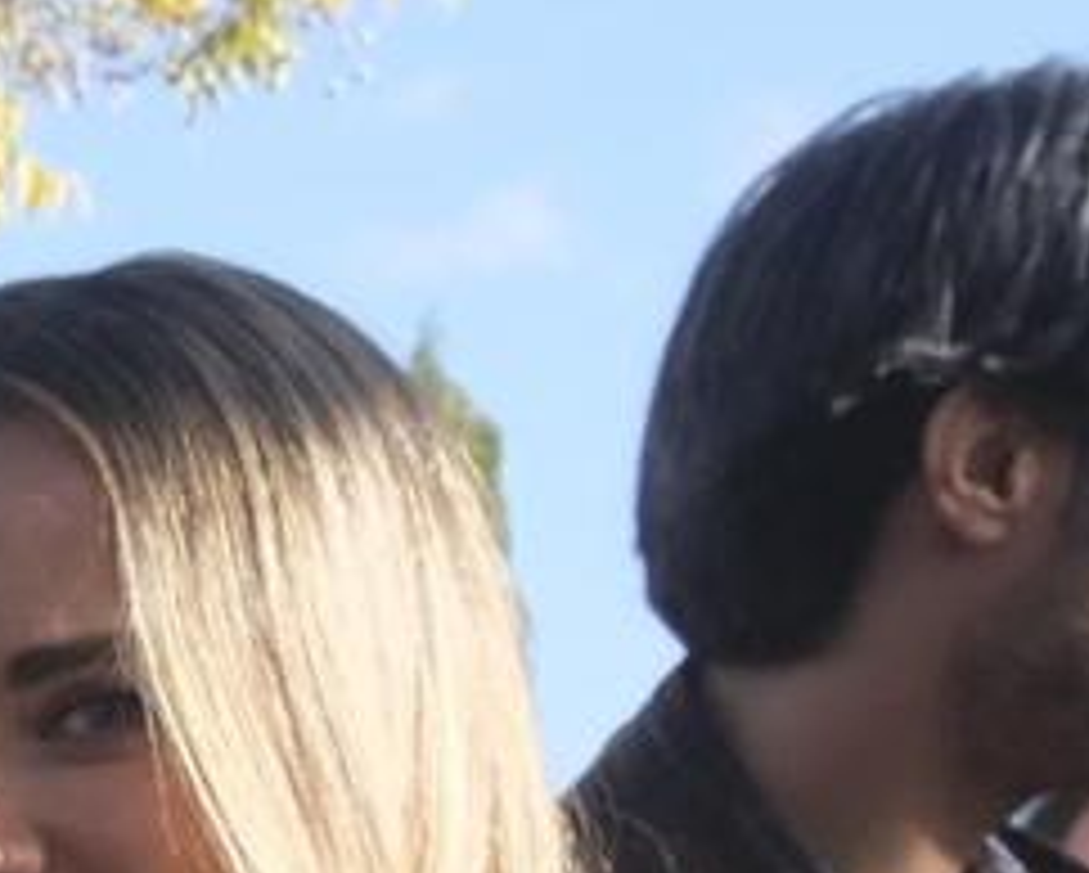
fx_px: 6000
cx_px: -2876
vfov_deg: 7.7
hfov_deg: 7.8
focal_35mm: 186
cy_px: 2198
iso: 800
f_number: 8
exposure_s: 1/500
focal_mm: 16
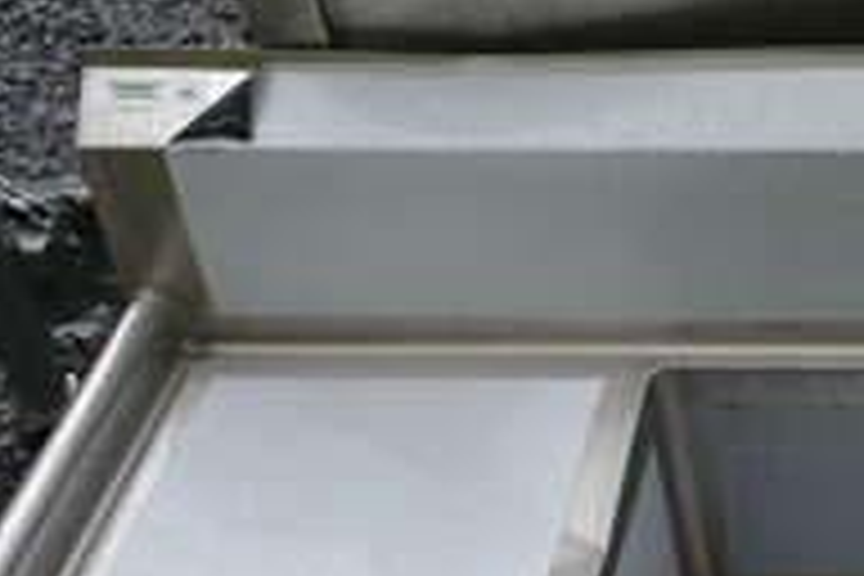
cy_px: 464
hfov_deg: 20.9
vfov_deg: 15.8
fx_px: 2064
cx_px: 1202
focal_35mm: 86
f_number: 7.1
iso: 200
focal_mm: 18
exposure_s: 1/250
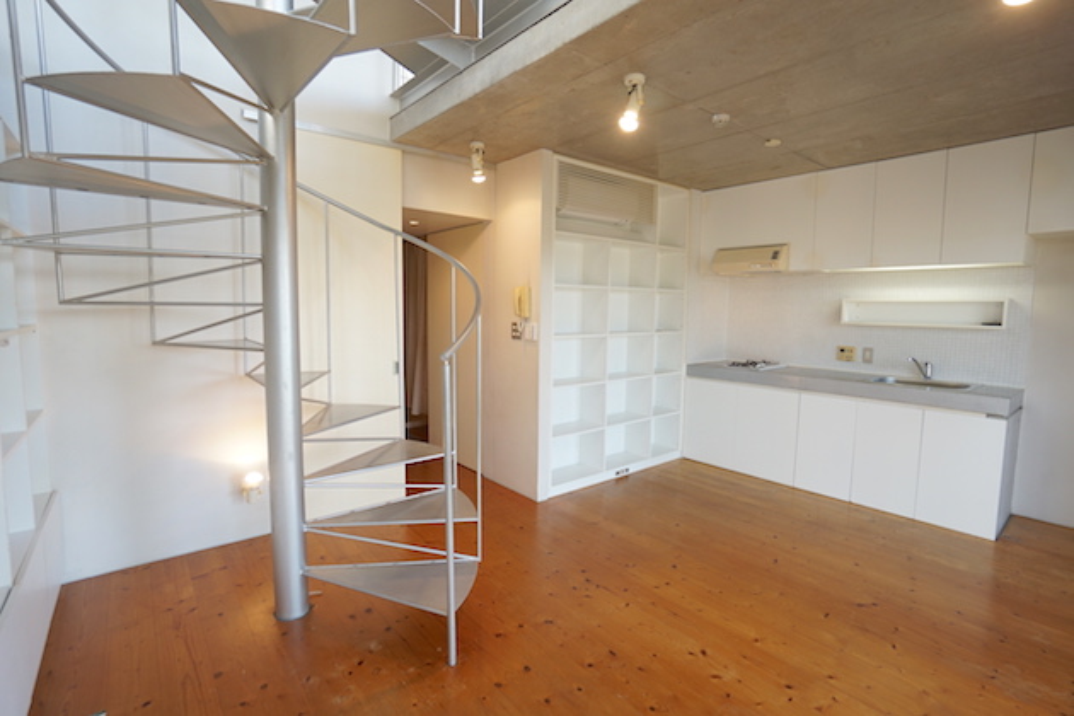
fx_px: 492
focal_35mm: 16
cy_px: 358
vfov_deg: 72.1
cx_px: 537
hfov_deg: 95.0
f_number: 4
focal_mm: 11
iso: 200
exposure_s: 1/60
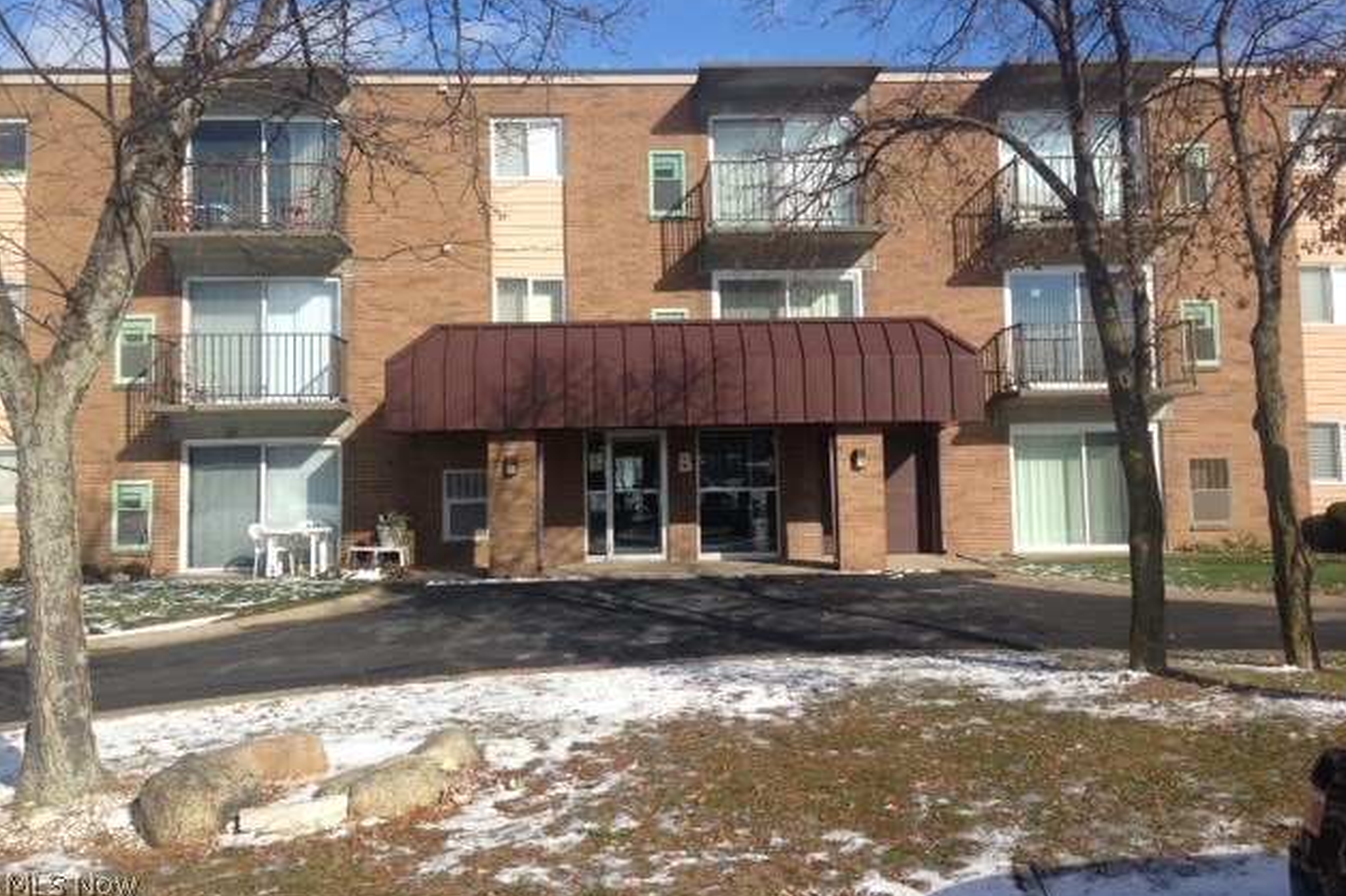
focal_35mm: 35
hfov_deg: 54.5
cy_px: 392
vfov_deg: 37.8
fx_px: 1308
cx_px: 684
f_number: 2.4
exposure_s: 1/1466
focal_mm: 4.12
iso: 50
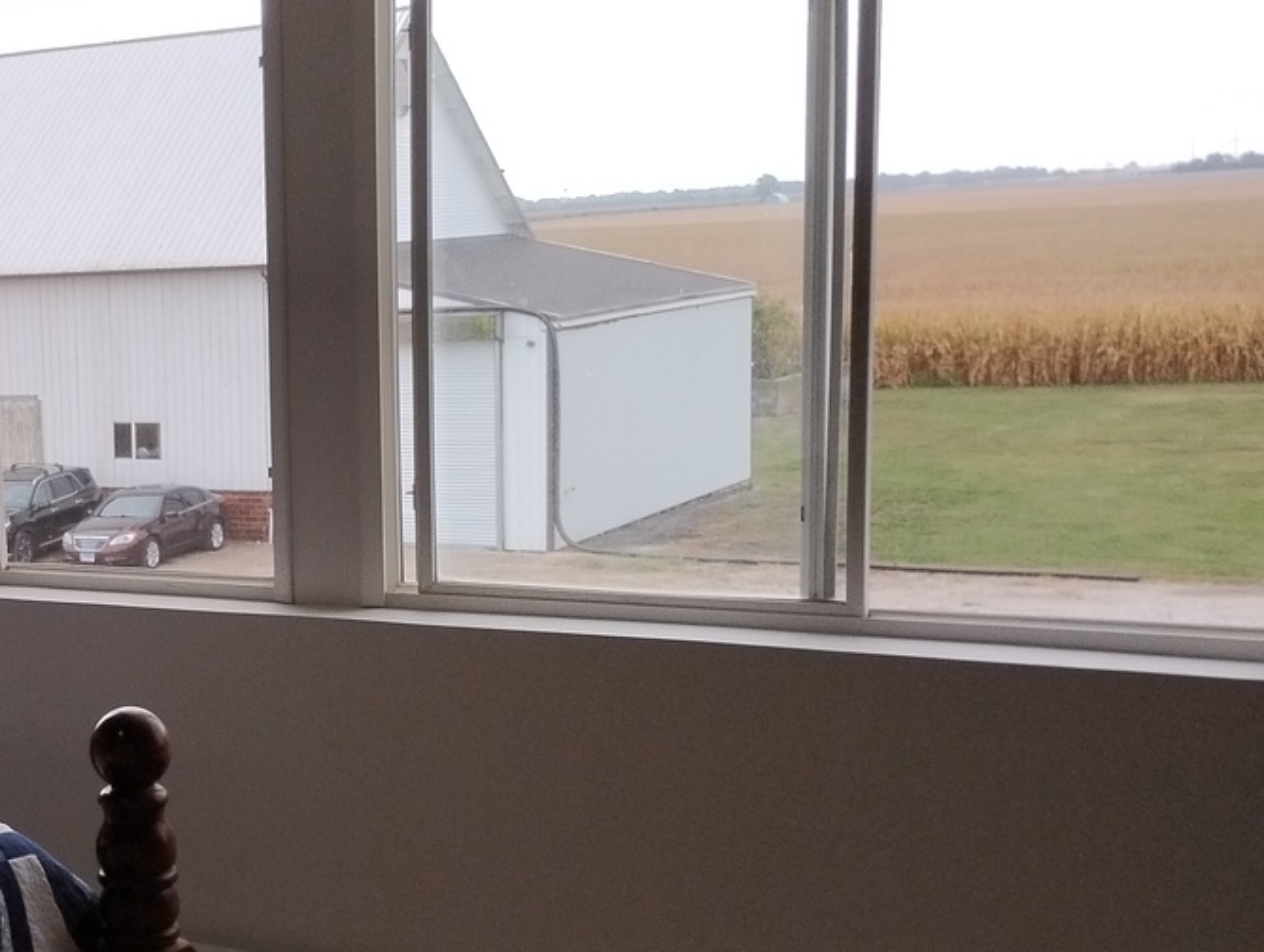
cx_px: -47
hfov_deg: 29.6
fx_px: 2194
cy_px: 627
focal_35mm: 60
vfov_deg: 24.4
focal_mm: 4.26
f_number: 1.8
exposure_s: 1/120
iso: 211
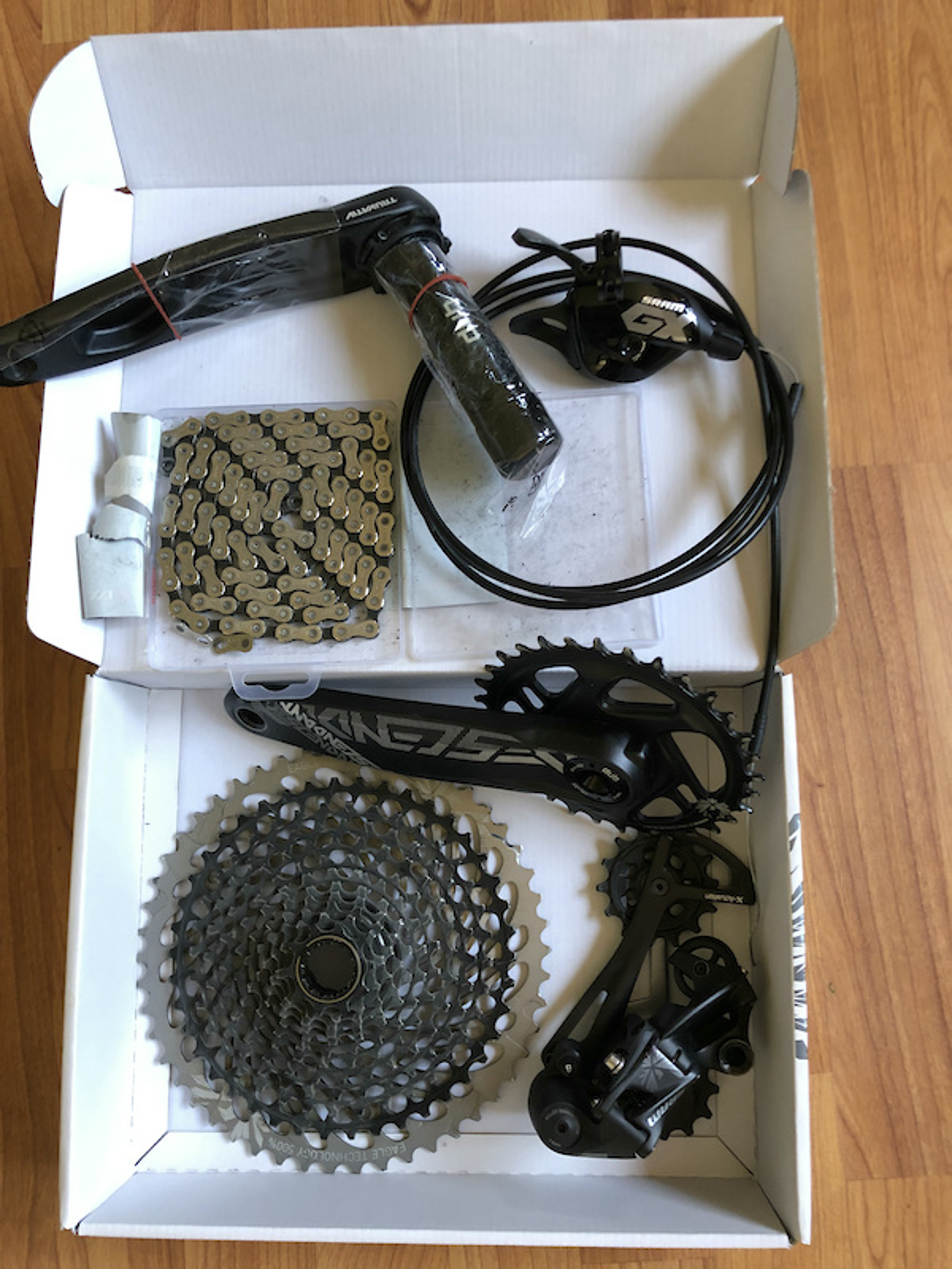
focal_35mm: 28
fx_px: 1027
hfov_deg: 49.7
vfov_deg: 63.4
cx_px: 476
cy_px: 634
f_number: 1.8
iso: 50
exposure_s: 1/15
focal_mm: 4
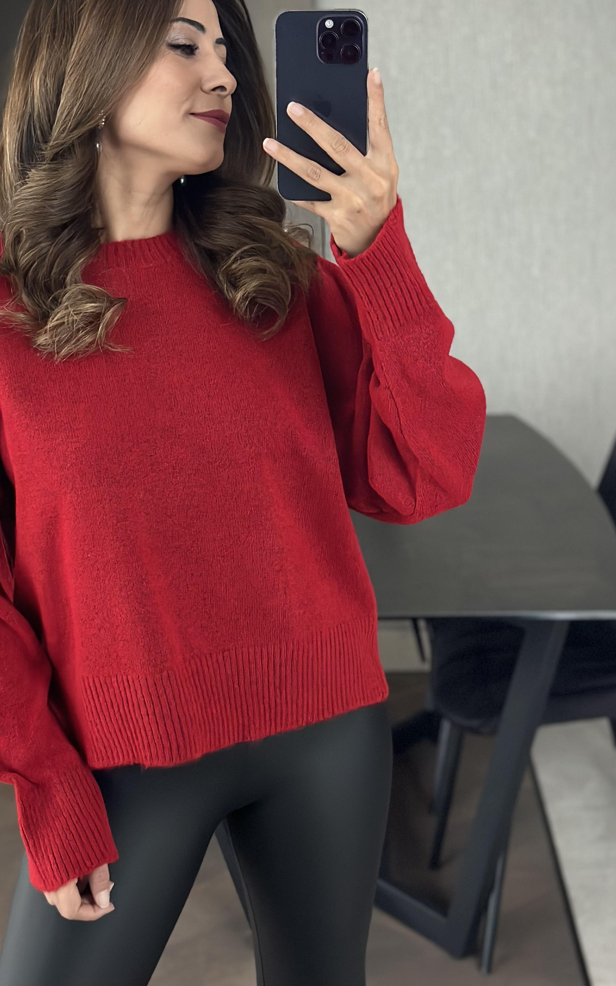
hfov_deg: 20.9
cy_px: 412
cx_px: 215
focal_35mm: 62
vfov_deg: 32.9
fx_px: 1665
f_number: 1.78
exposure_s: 1/40
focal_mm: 6.86
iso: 640
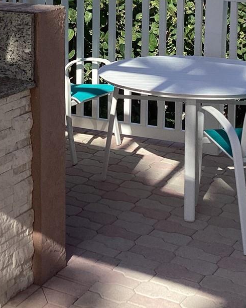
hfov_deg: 19.3
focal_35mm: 79
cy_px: 7
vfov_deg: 23.2
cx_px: 66
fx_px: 719
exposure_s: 1/1698
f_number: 2.4
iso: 25
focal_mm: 3.3
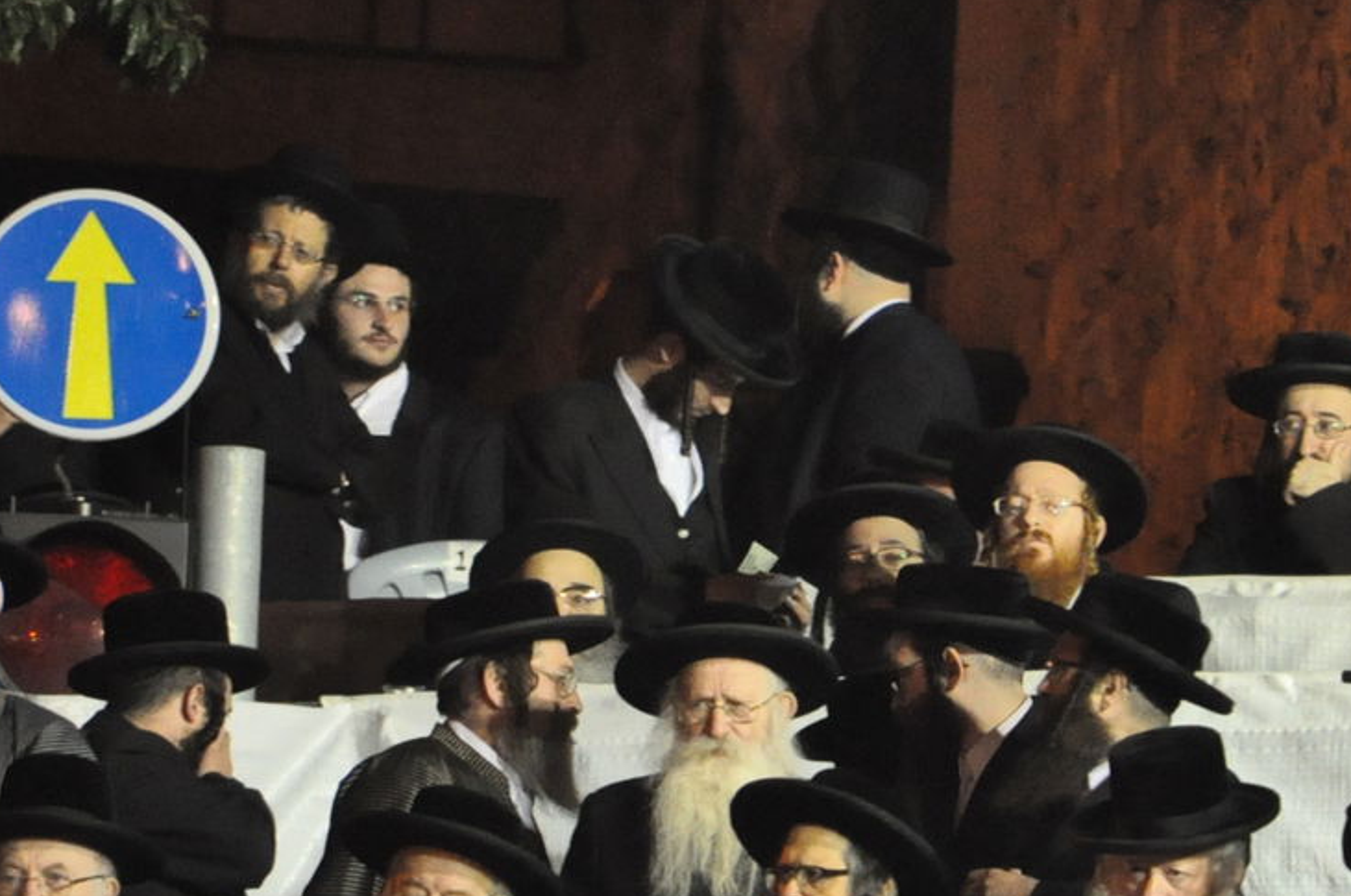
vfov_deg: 1.8
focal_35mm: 747
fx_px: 27990
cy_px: 494
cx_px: 952
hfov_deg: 2.8
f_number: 5.6
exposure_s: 1/80
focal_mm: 260
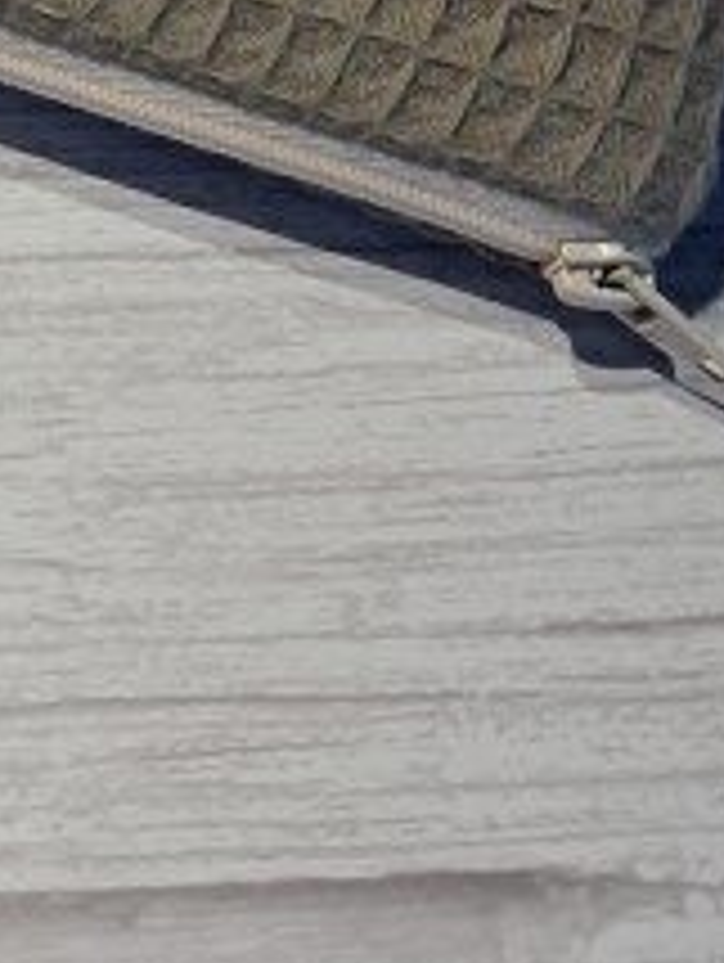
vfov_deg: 14.7
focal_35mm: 129
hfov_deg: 10.8
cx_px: -544
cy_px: -230
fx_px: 3590
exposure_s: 1/50
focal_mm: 4
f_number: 1.8
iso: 80
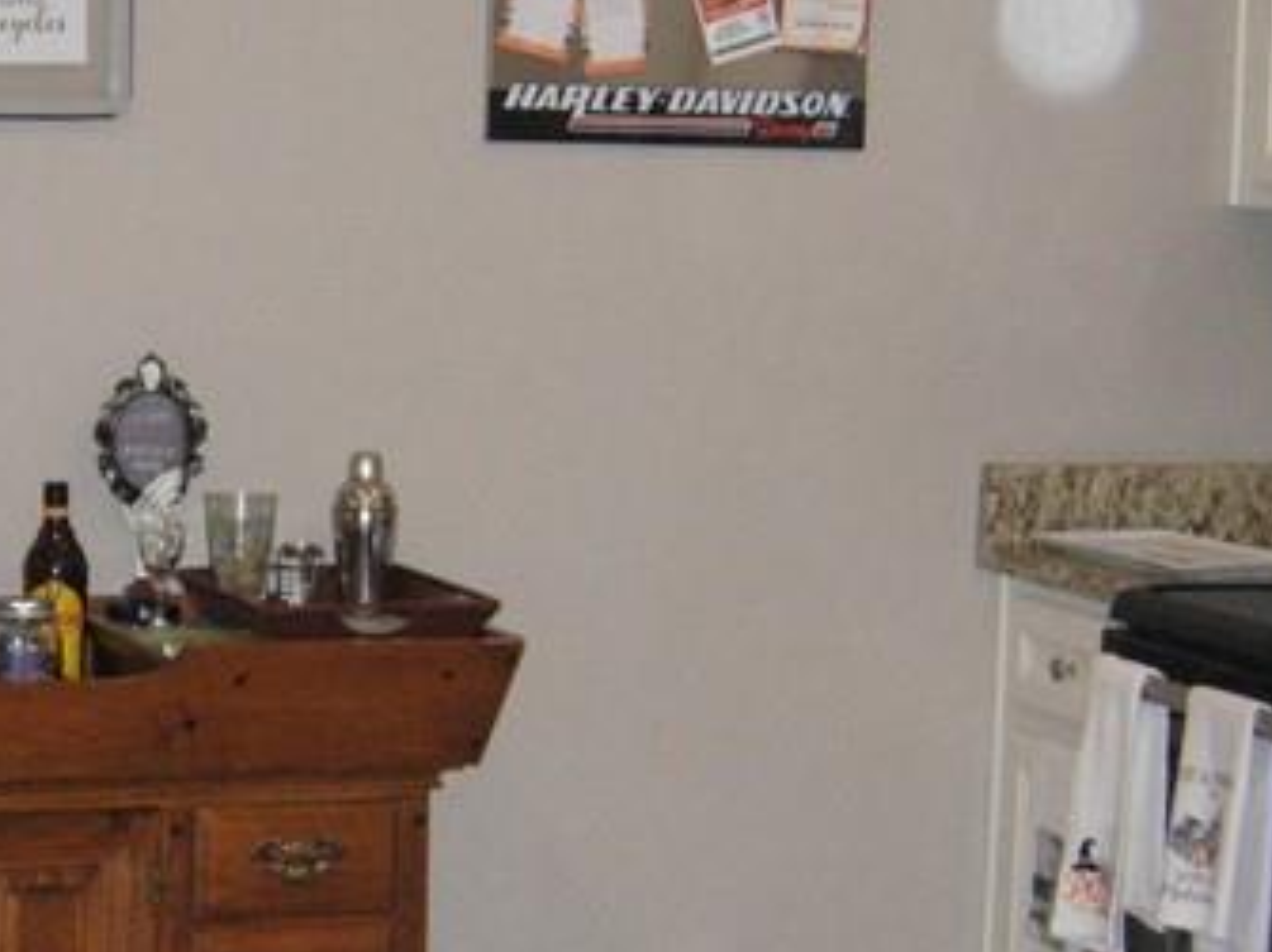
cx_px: 220
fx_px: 4041
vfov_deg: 13.4
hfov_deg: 17.7
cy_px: 599
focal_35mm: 110
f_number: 2.7
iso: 200
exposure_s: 1/181
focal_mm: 7.5
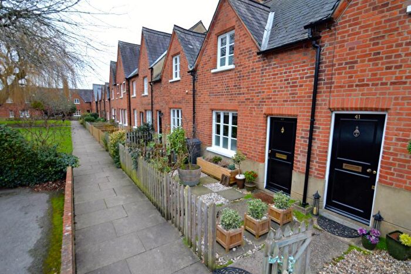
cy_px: 137
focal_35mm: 16
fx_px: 188
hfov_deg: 95.0
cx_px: 206
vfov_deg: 72.0
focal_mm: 11
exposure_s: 1/125
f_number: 5.6
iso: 400
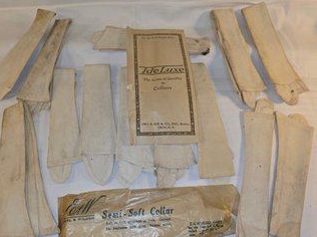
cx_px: 154
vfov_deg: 54.7
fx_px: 229
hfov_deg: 69.5
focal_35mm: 25
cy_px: 124
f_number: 1.7
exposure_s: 1/60
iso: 12
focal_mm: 6.3
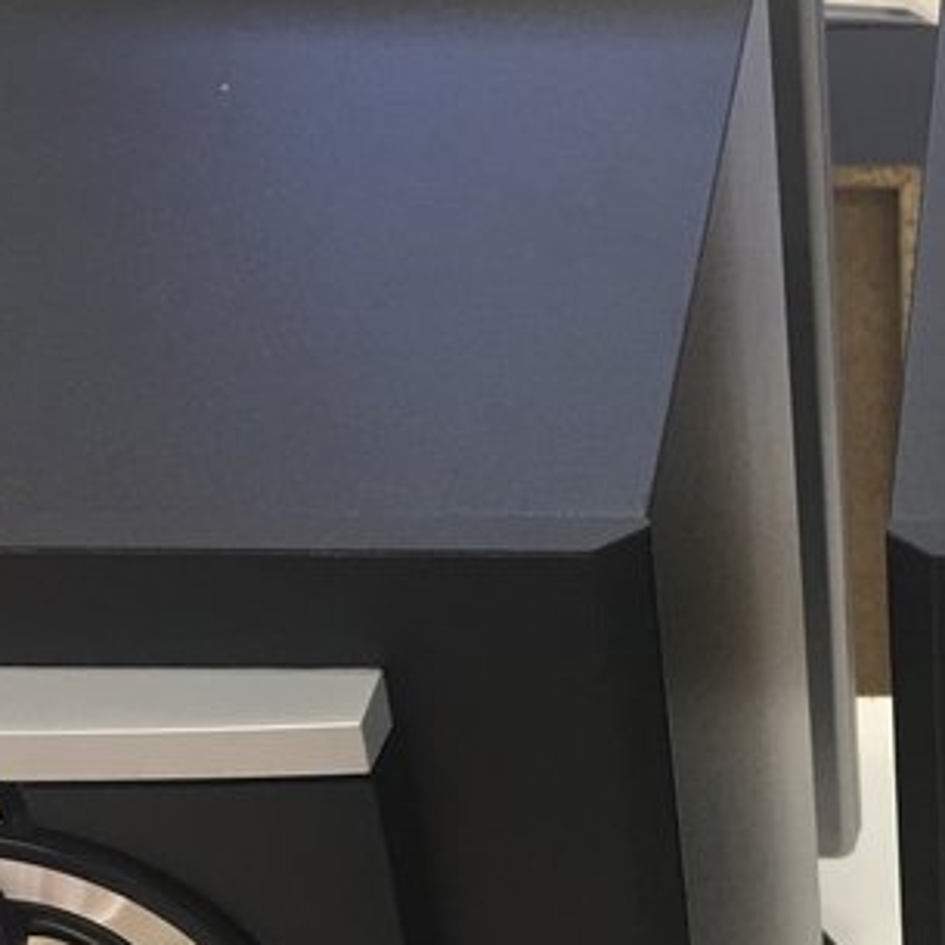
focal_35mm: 84
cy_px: 1072
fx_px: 2594
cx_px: 868
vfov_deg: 19.6
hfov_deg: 20.2
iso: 50
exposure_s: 1/17
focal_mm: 4.15
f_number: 2.2
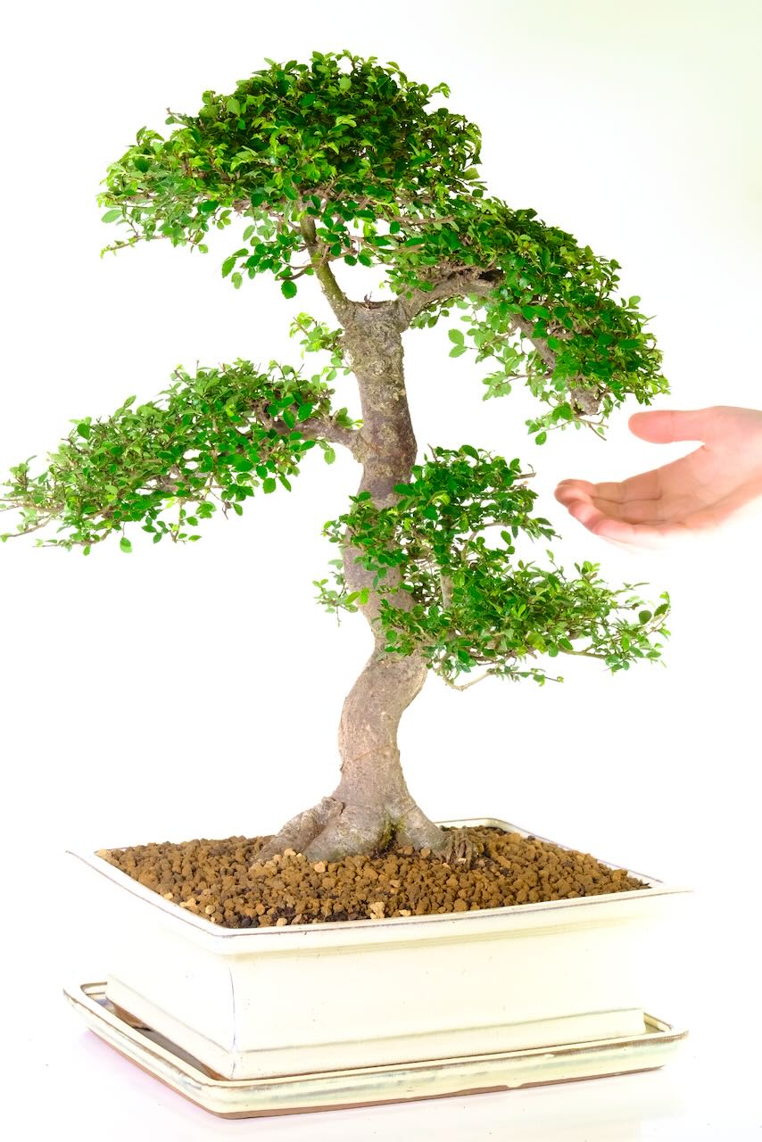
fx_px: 3363
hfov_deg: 12.9
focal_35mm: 106
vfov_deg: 19.3
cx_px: 381
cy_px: 571
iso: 1600
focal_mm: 70.5
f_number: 10
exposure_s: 1/13
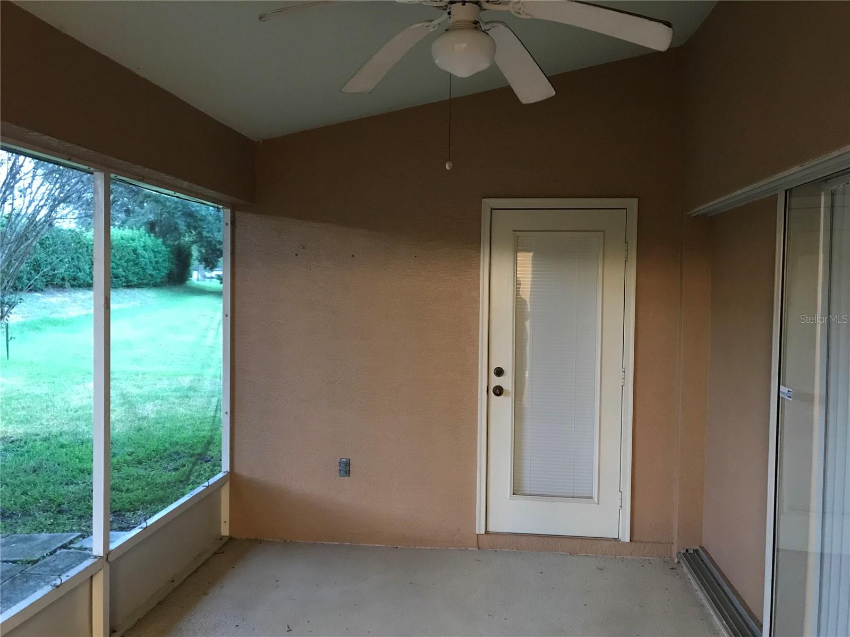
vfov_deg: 49.7
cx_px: 425
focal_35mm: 28
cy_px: 318
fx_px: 688
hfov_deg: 63.4
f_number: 1.8
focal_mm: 3.99
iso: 100
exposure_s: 1/9
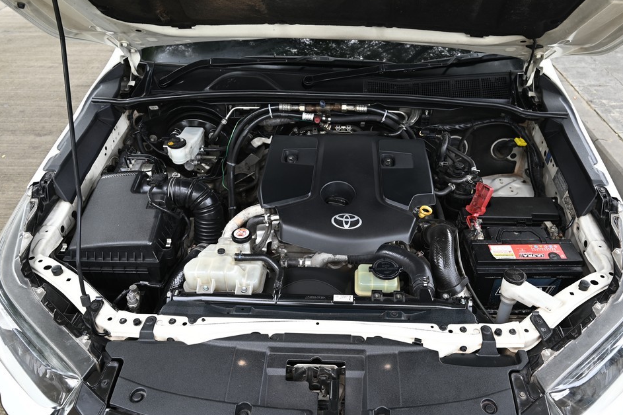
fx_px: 484
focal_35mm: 28
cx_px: 340
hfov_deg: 65.4
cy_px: 215
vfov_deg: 46.4
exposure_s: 1/40
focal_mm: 24
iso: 160
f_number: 7.1
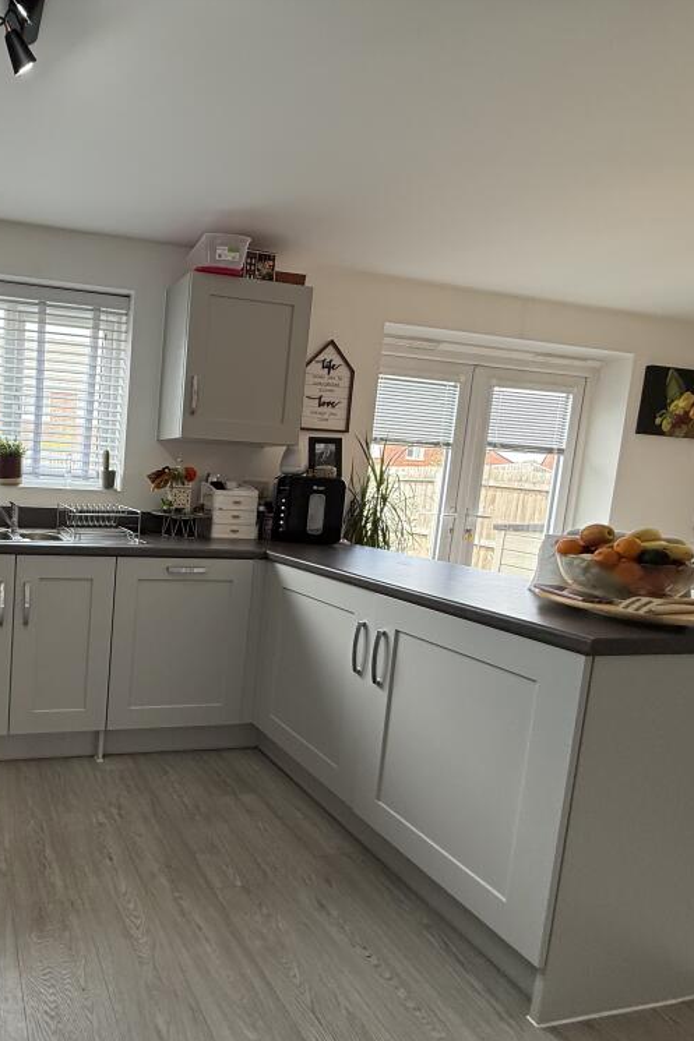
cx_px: 71
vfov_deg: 84.0
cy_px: 530
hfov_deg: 54.1
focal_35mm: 20
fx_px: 579
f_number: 2.2
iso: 80
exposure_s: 1/100
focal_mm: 2.22
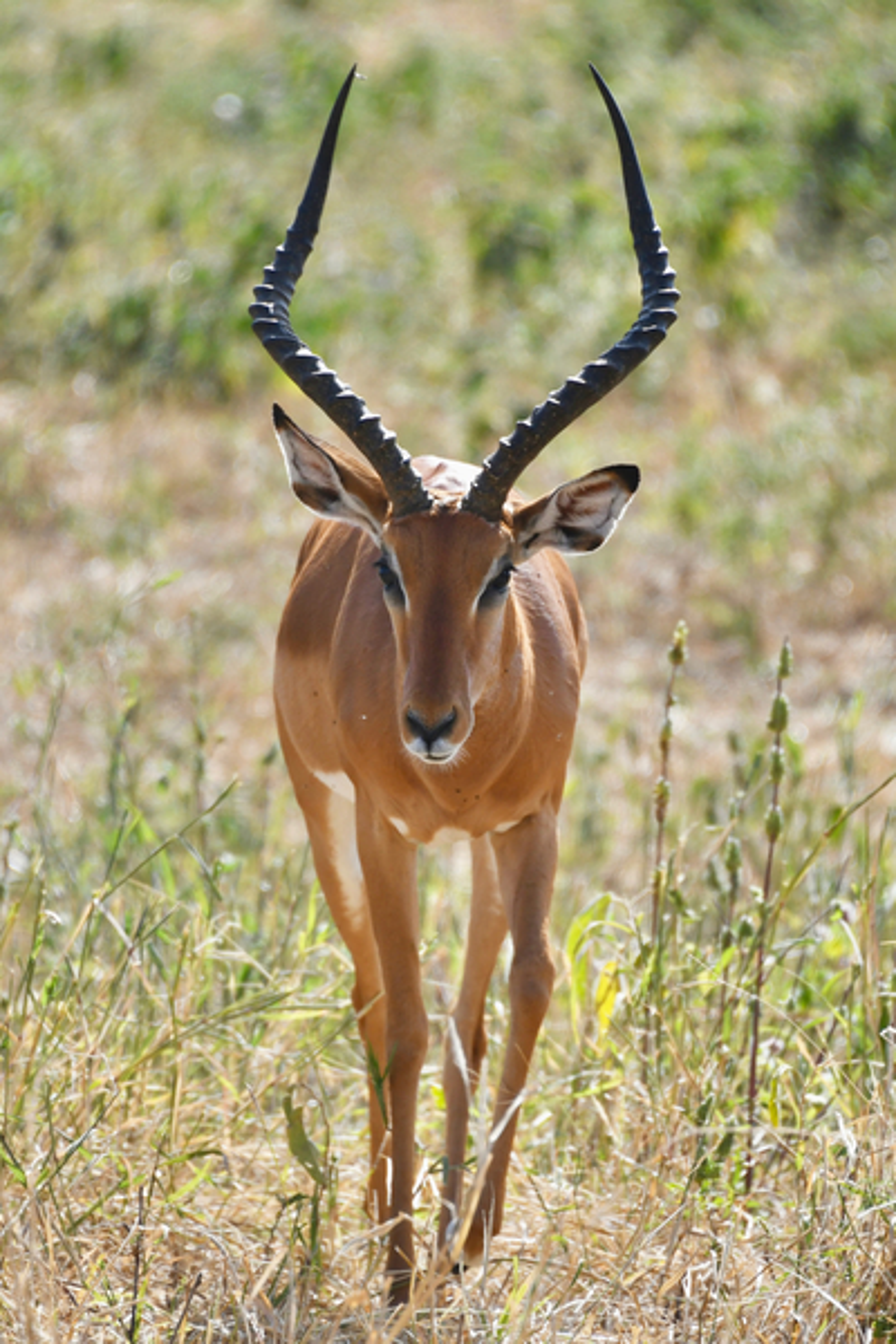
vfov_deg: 9.0
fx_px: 8586
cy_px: 672
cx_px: 448
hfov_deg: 6.0
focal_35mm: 230
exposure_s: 1/1600
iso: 400
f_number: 5.6
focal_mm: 230
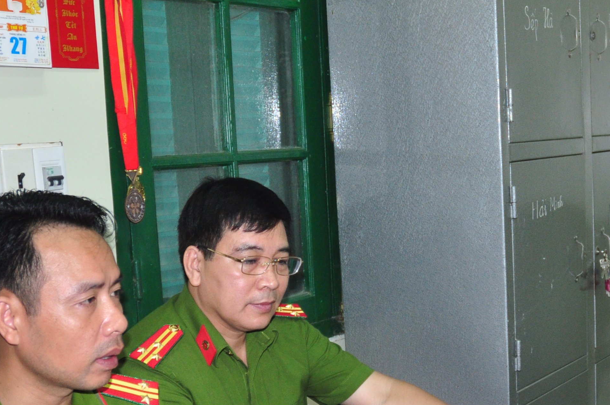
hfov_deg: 34.3
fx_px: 982
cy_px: 312
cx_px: 392
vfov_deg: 23.1
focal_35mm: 58
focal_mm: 18
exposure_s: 1/60
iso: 640
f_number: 3.5
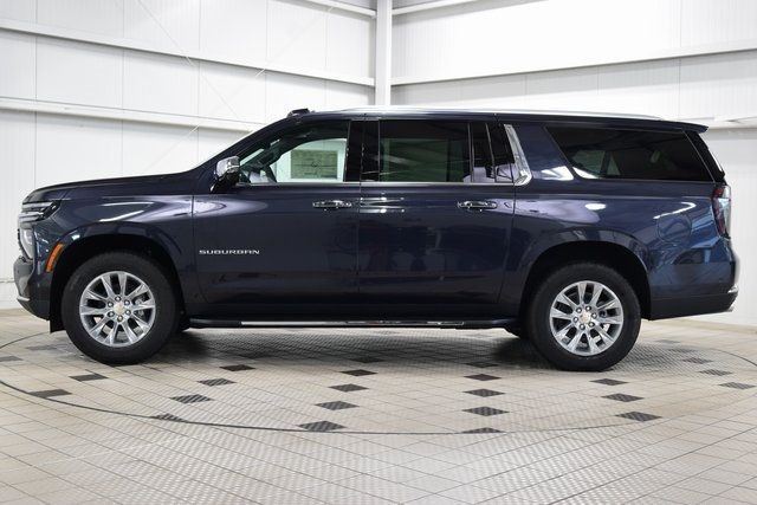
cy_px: 252
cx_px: 378
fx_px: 978
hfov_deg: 42.3
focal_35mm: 46
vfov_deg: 29.0
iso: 640
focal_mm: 31
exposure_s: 1/15
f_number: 6.3
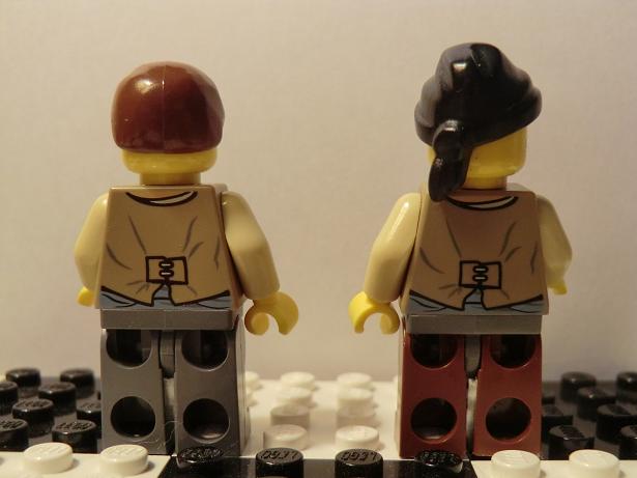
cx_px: 318
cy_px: 239
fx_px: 736
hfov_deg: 46.8
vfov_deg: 35.9
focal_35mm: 40
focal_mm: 7.1
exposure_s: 1/60
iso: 250
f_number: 3.8
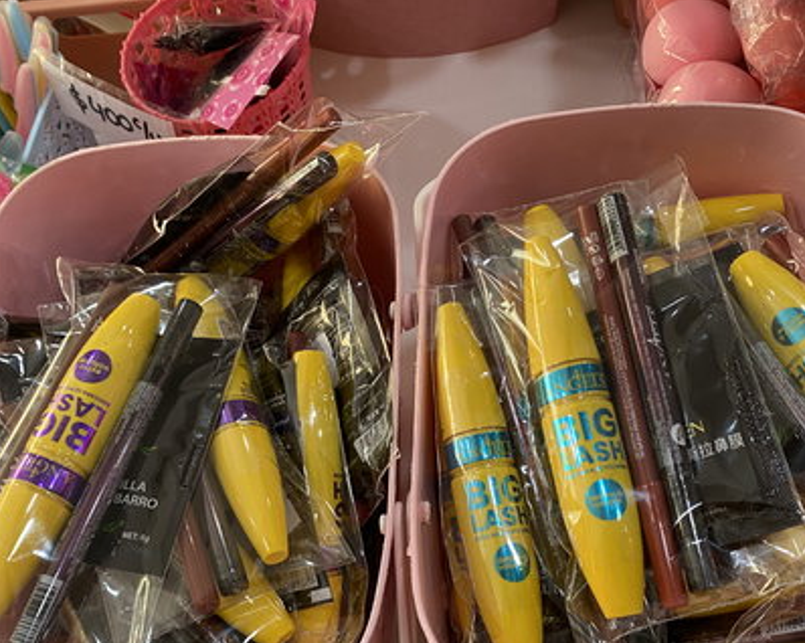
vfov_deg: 41.3
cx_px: 402
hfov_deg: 52.9
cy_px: 523
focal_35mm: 34
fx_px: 810
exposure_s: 1/73
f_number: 1.8
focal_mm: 4.25
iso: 125
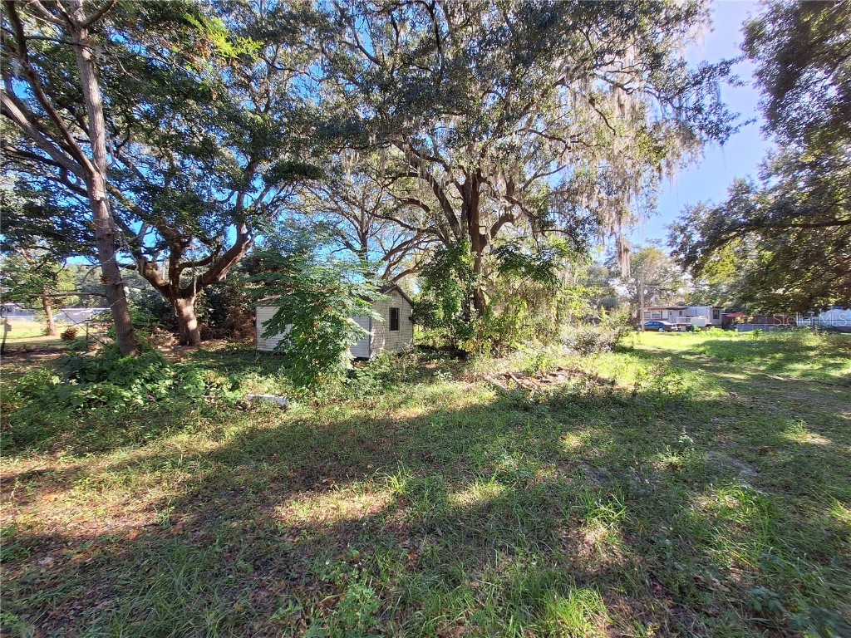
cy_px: 319
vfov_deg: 89.9
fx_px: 320
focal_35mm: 13
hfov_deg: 106.2
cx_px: 426
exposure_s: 1/262
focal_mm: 1.74
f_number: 2.2
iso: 40
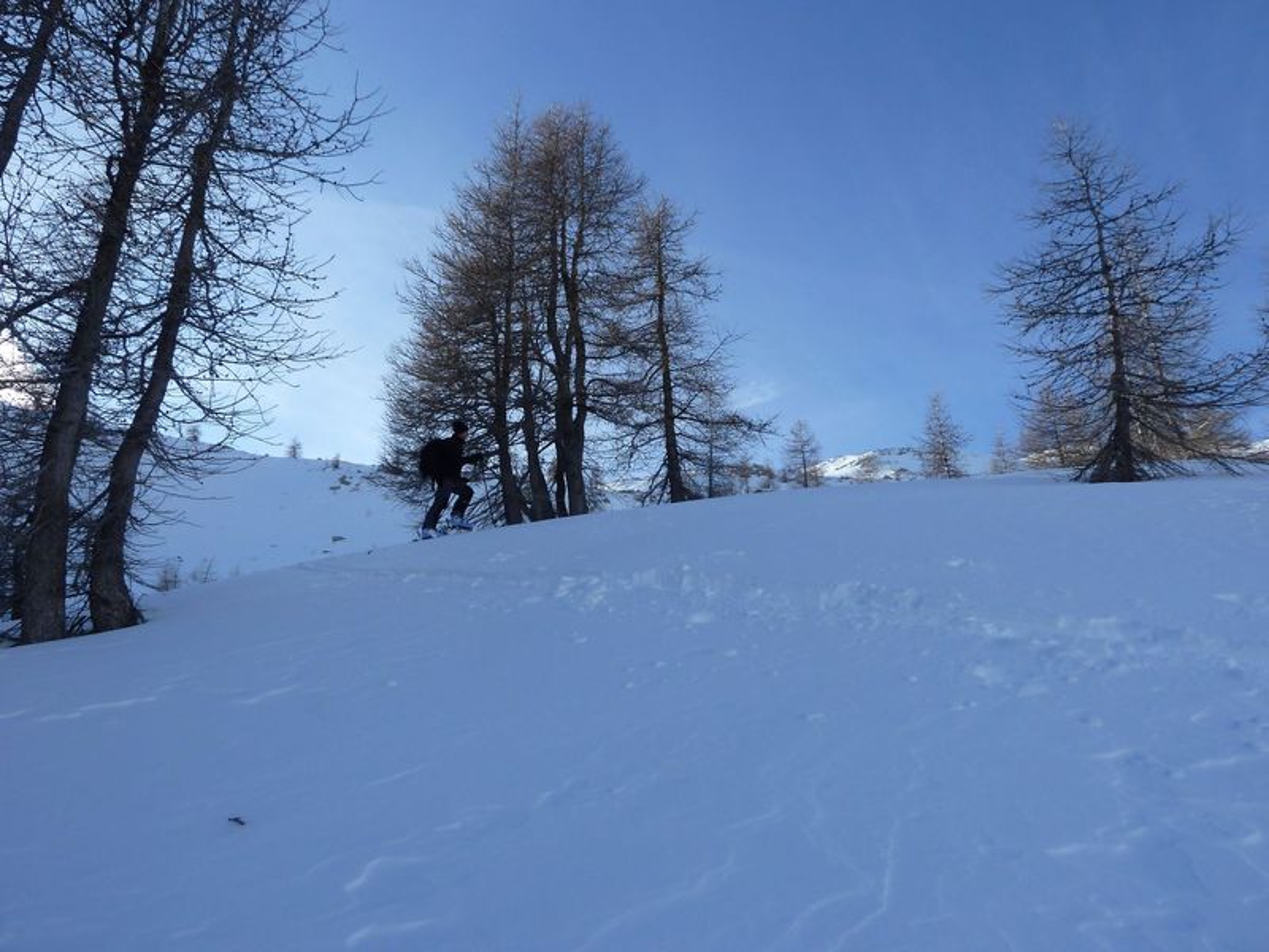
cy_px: 476
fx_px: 916
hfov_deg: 69.4
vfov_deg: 54.9
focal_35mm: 25
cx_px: 634
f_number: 5
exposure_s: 1/400
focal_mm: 4.1
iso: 80
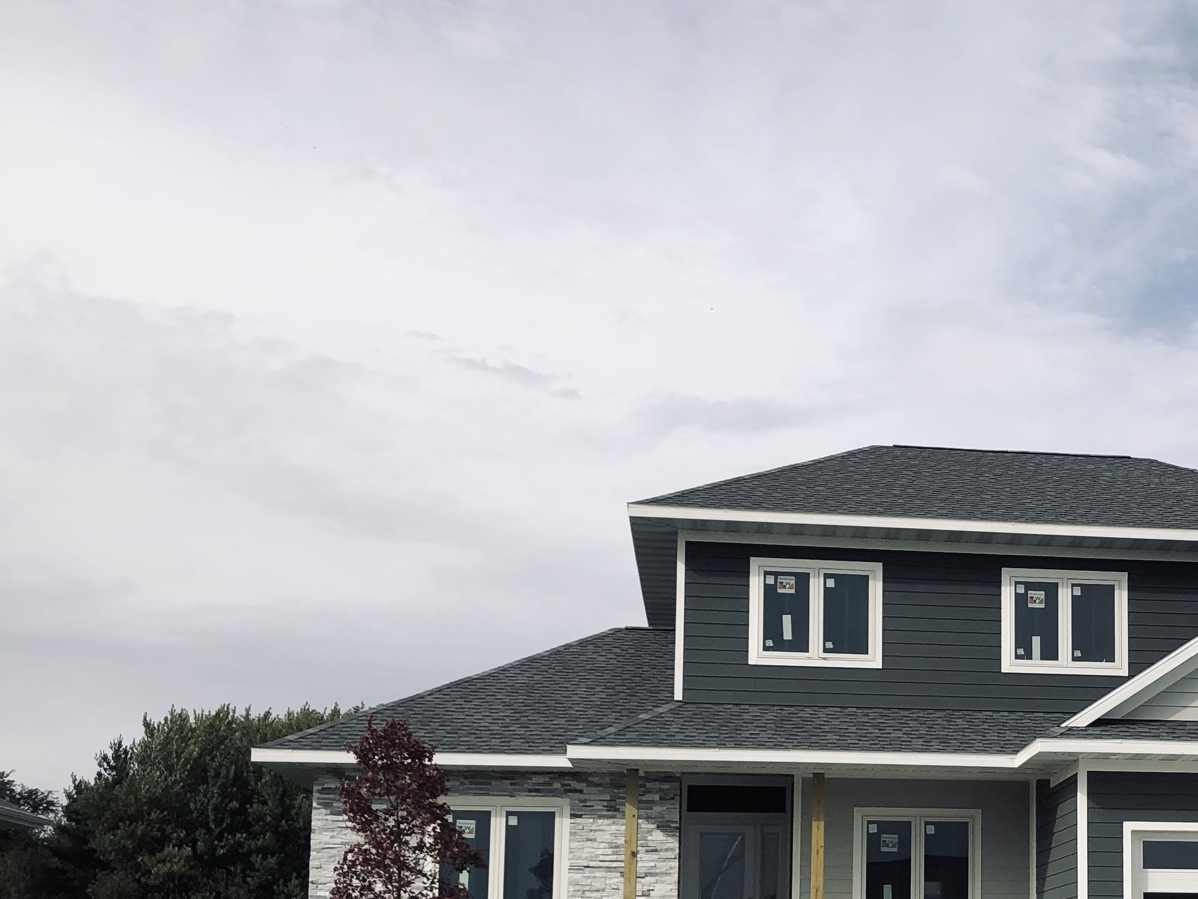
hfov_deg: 34.7
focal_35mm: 53
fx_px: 1834
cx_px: 1014
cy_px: 783
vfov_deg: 26.7
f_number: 1.8
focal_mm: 4
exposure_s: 1/2525
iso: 20
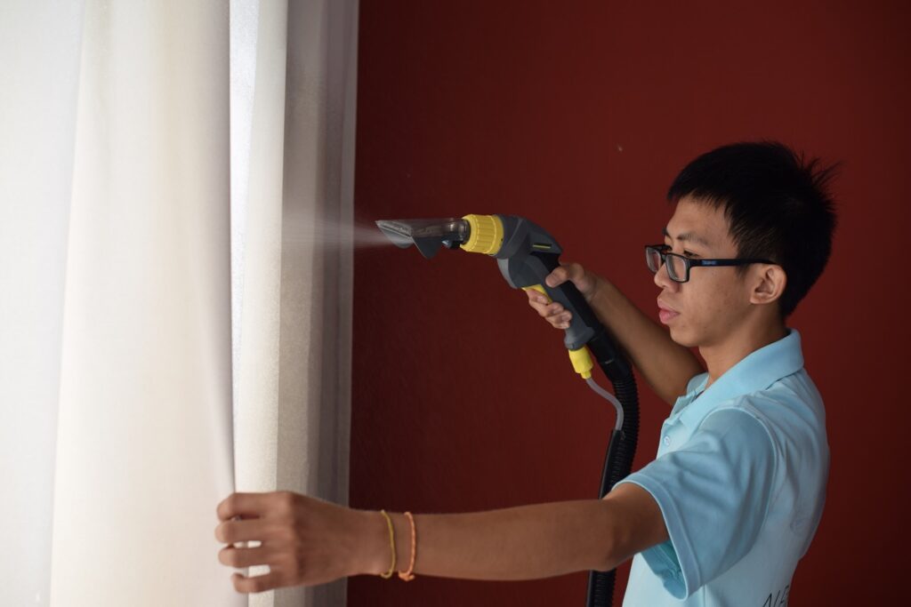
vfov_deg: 29.9
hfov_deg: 43.6
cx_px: 456
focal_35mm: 45
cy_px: 304
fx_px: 1139
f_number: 4
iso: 100
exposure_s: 1/50
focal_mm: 30
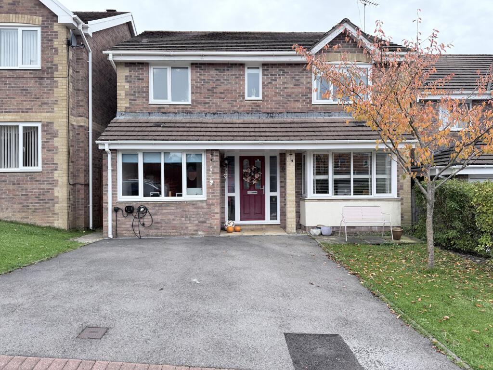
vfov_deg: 56.8
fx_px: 342
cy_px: 185
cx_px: 246
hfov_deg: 71.6
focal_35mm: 24
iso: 100
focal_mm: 6.76
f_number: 1.78
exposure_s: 1/344
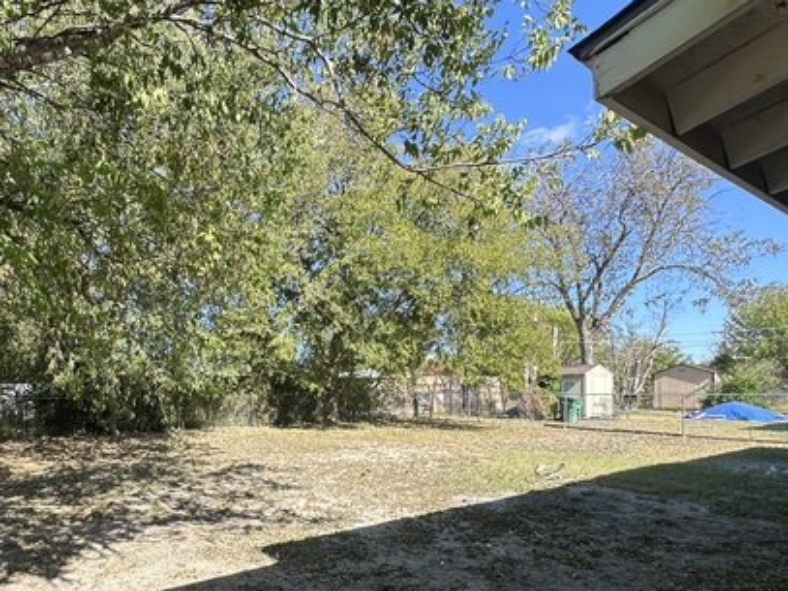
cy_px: 393
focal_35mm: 22
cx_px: 273
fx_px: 501
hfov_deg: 74.4
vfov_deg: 59.7
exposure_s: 1/764
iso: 40
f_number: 2.2
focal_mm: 2.22
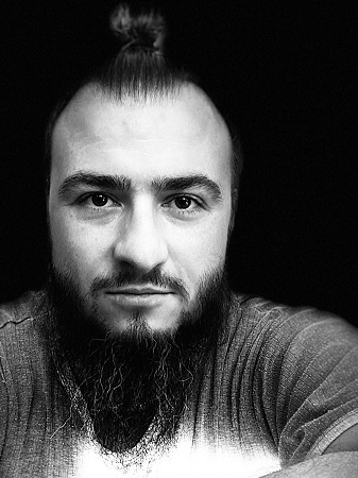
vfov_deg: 45.8
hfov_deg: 34.9
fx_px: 566
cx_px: 135
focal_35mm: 41
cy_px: 246
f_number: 2.2
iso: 160
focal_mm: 2.71
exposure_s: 1/60
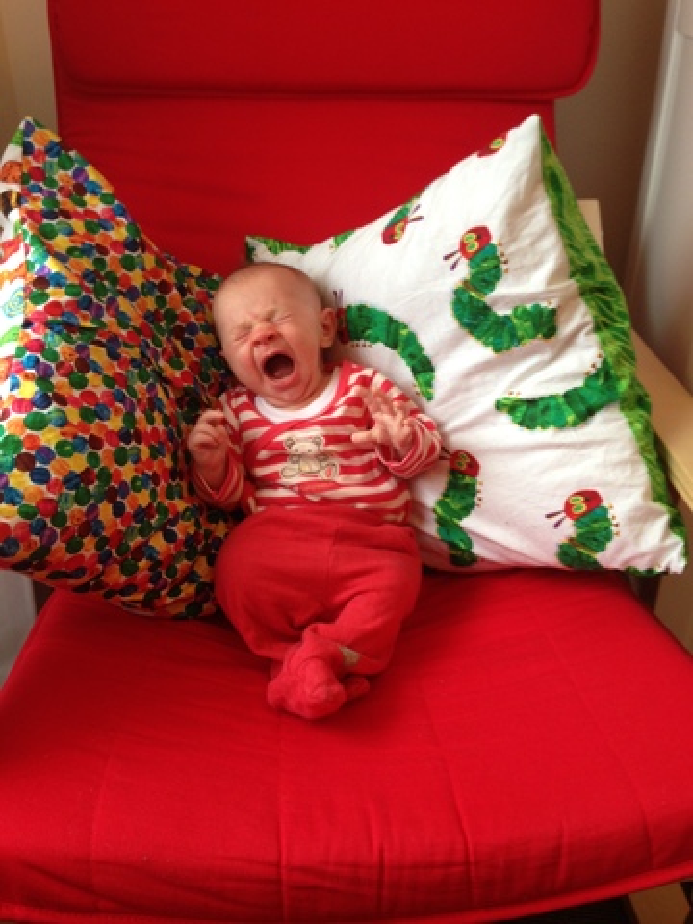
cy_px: 462
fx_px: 881
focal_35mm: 33
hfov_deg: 42.9
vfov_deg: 55.4
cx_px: 346
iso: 80
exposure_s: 1/20
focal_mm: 4.13
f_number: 2.4
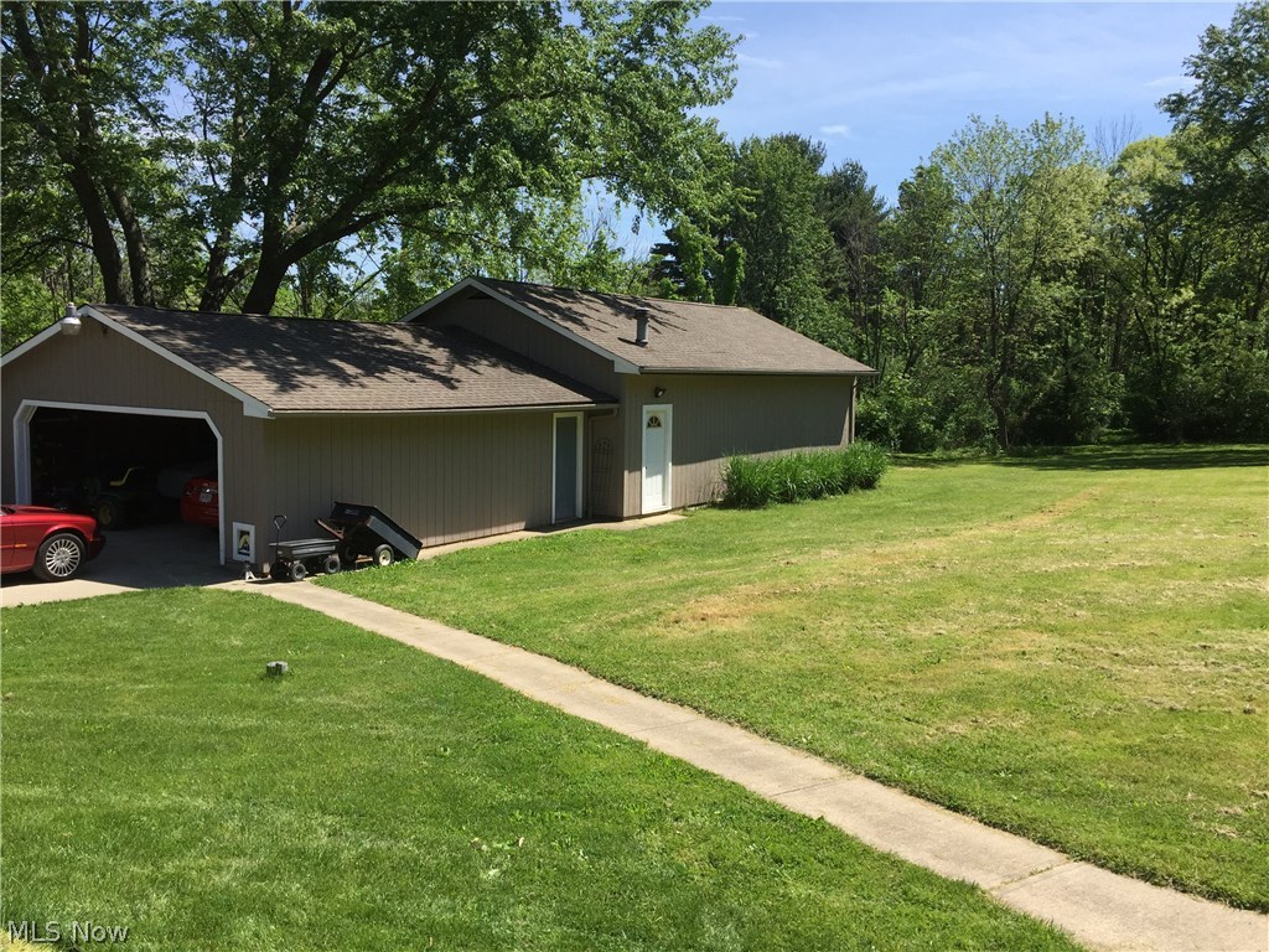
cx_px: 634
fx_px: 1063
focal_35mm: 29
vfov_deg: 48.2
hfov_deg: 61.7
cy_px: 476
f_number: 2.2
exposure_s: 1/1464
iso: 32
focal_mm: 4.15
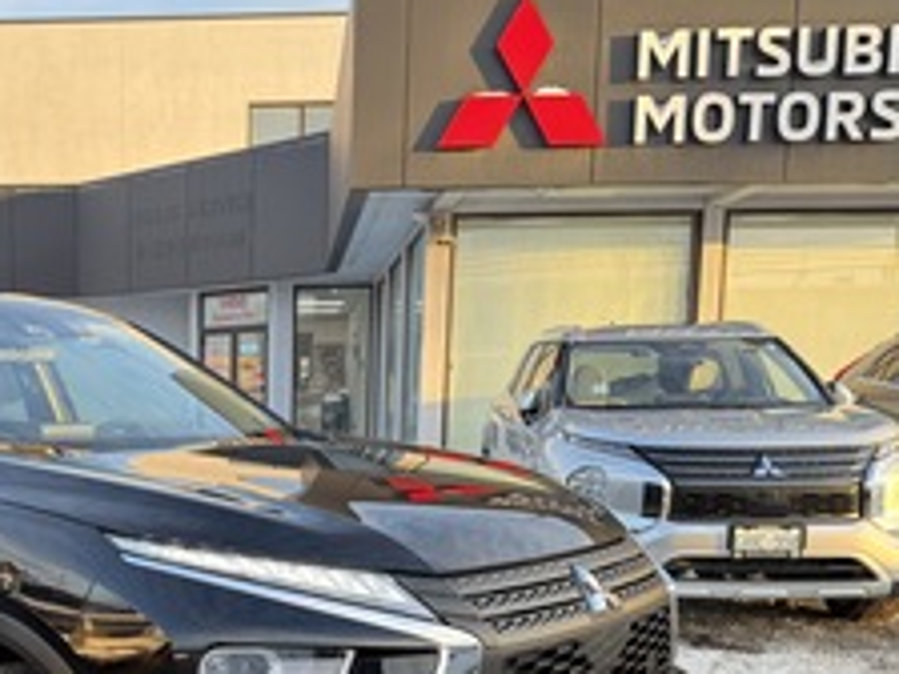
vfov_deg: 31.3
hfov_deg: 40.4
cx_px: 185
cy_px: 548
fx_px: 1169
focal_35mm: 45
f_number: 1.78
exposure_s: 1/193
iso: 100
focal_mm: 6.76
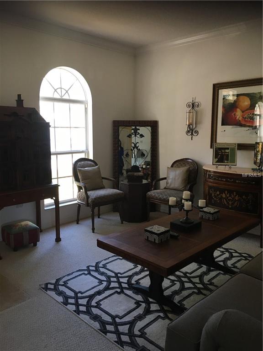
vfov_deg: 61.7
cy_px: 176
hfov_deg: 48.2
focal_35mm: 29
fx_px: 294
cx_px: 132
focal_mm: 4.15
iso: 80
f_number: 2.2
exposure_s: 1/30
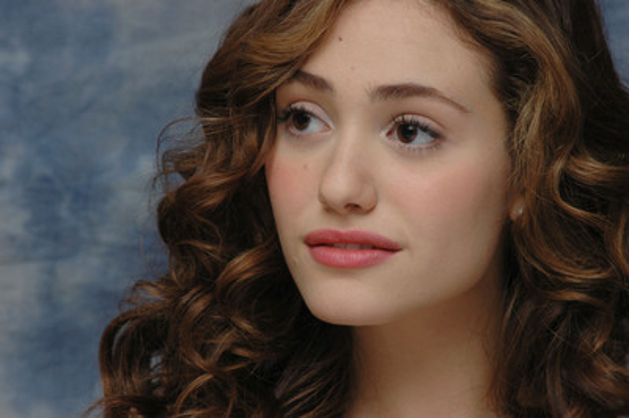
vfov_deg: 5.4
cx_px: 314
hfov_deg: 8.1
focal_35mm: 255
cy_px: 209
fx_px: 4452
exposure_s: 1/1250
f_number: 10
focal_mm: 170
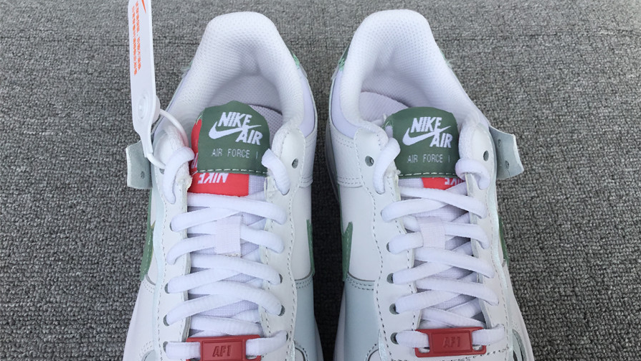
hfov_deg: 58.0
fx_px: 578
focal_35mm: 34
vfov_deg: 34.7
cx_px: 322
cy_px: 175
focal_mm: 3.3
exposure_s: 1/657
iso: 25
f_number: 2.4
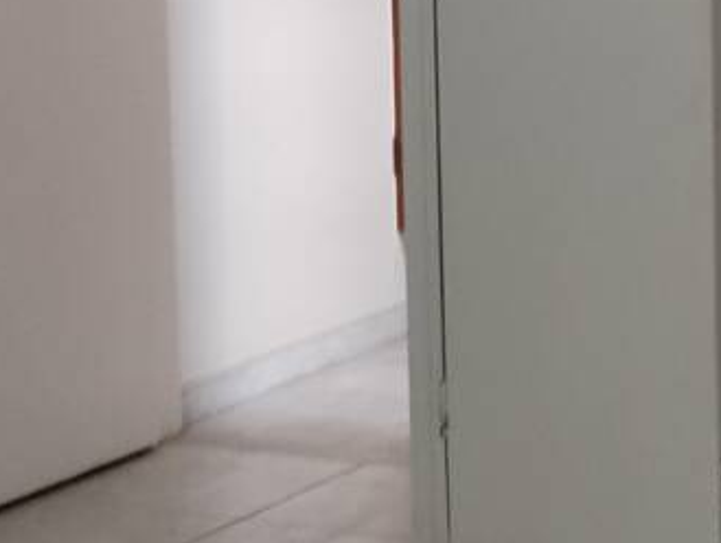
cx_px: -333
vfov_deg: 12.2
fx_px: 2546
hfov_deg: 15.0
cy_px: 221
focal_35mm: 122
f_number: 1.8
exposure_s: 1/30
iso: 1269
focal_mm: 4.26
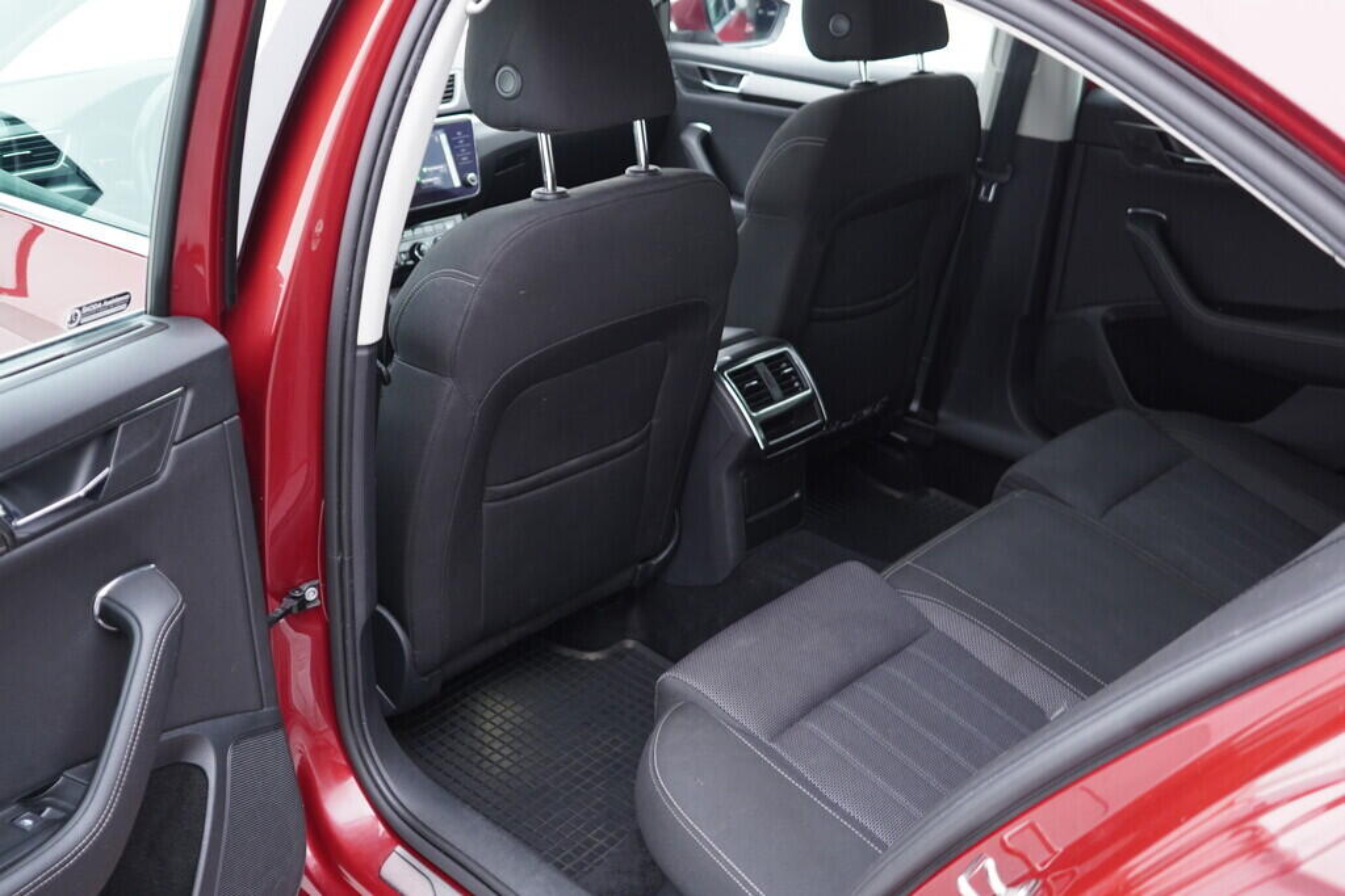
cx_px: 672
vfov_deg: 36.9
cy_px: 448
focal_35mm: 36
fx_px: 1345
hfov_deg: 53.1
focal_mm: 24
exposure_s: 1/40
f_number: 2.8
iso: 400
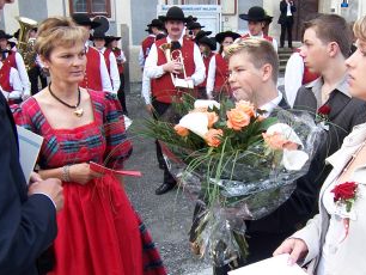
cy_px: 153
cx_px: 214
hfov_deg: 46.6
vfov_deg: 36.0
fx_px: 423
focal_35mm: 40
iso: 64
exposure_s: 1/160
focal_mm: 3.8
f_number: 2.8
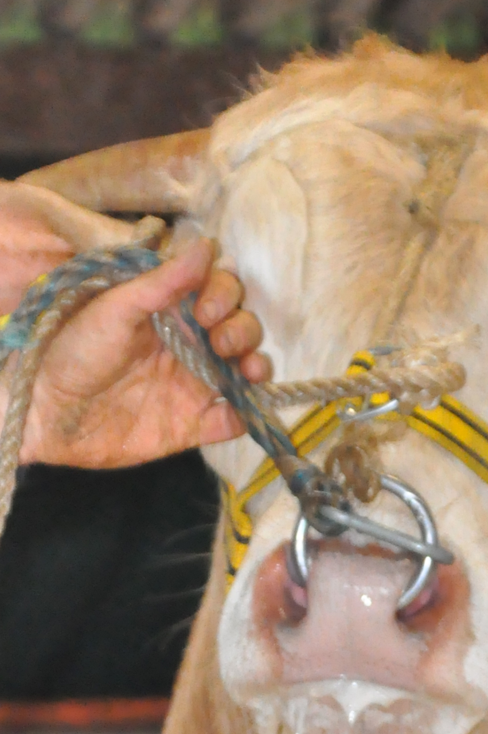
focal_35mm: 462
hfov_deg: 3.0
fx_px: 9416
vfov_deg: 4.5
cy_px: 714
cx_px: 565
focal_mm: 92
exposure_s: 1/60
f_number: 8
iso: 3200
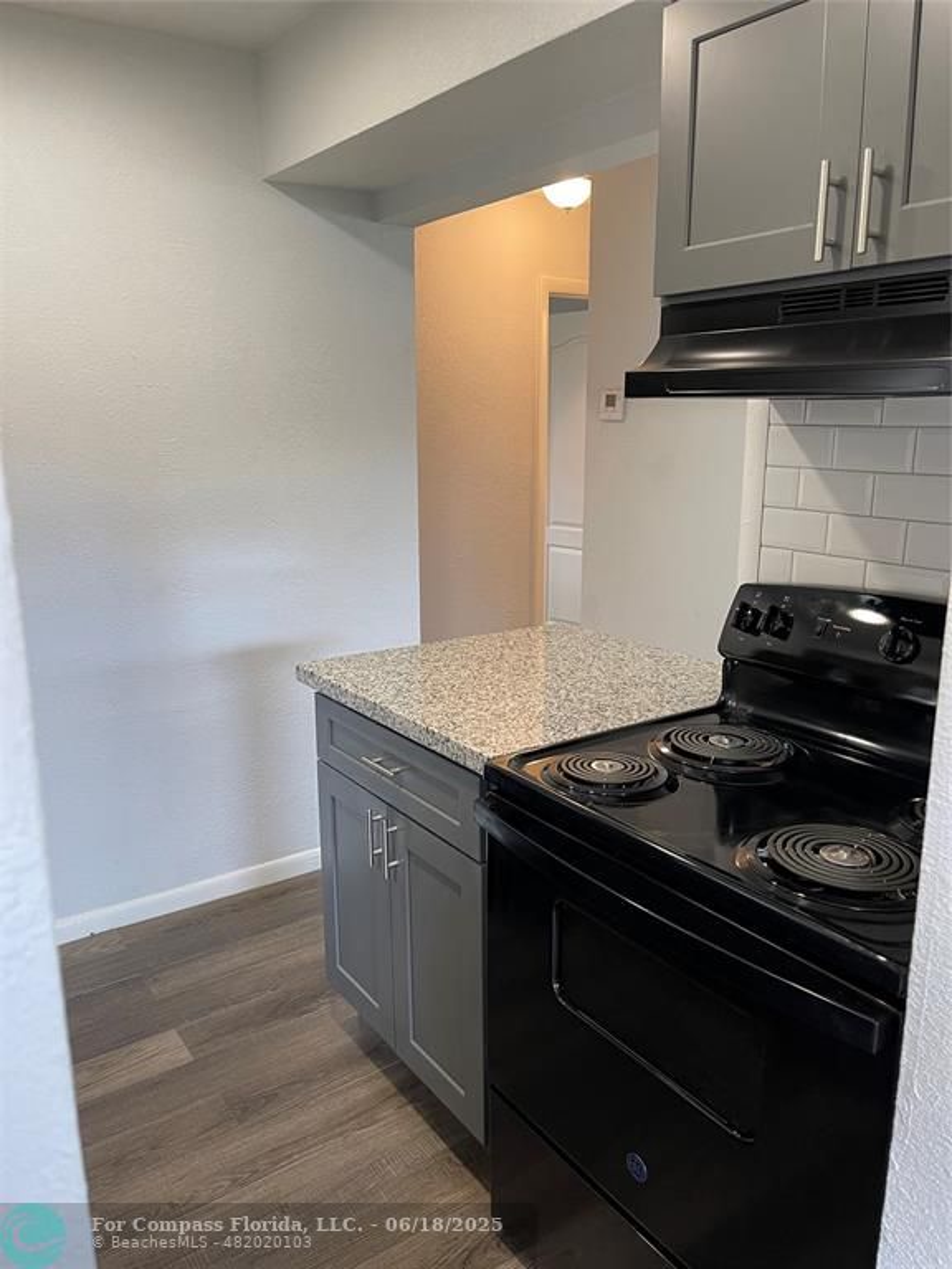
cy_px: 634
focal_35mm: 26
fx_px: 953
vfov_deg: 67.3
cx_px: 476
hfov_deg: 53.1
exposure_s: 1/60
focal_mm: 5.1
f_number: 1.6
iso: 125
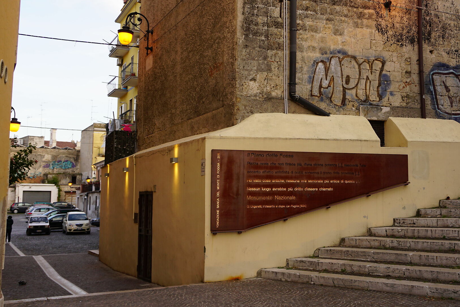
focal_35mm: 40
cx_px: 313
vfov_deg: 33.4
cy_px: 145
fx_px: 511
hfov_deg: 47.5
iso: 100
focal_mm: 18
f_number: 4.5
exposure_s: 1/60
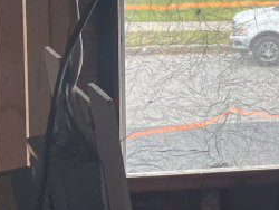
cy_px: -56
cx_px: 400
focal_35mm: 100
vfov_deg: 14.3
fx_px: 807
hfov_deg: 17.8
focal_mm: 5.1
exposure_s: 1/121
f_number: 1.6
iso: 64
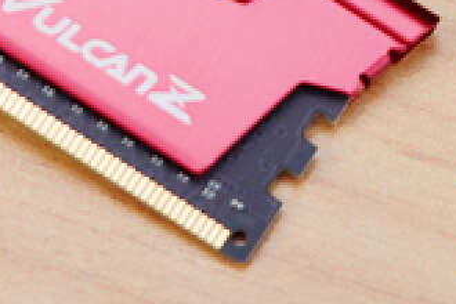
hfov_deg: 6.1
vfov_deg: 4.0
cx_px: 69
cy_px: -365
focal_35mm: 339
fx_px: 4294
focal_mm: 69
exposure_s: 1/100
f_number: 4
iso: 400
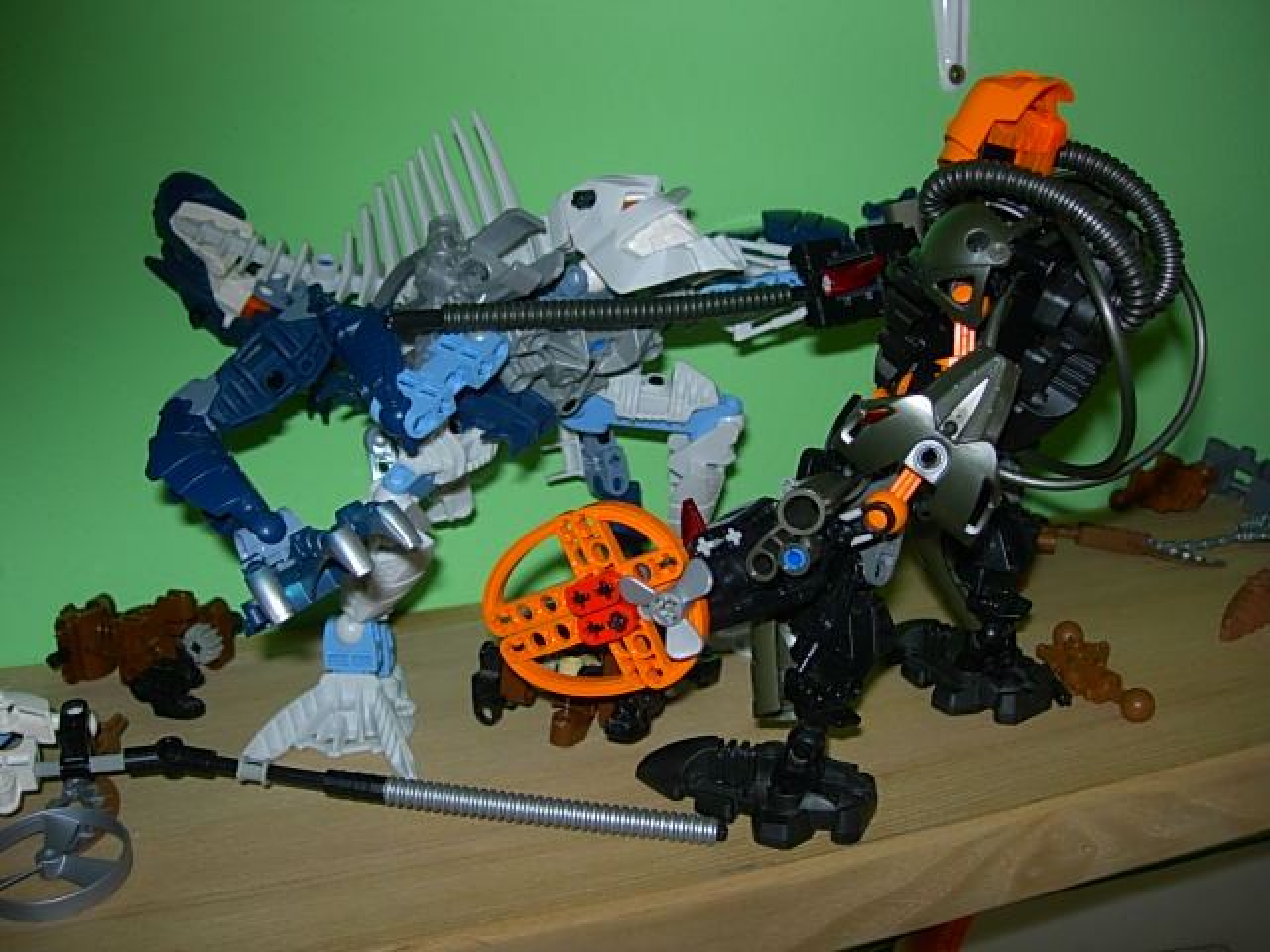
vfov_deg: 37.7
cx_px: 635
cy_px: 476
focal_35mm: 38
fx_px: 1394
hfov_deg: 49.0
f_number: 2.8
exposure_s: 1/64
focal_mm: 7.8
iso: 79
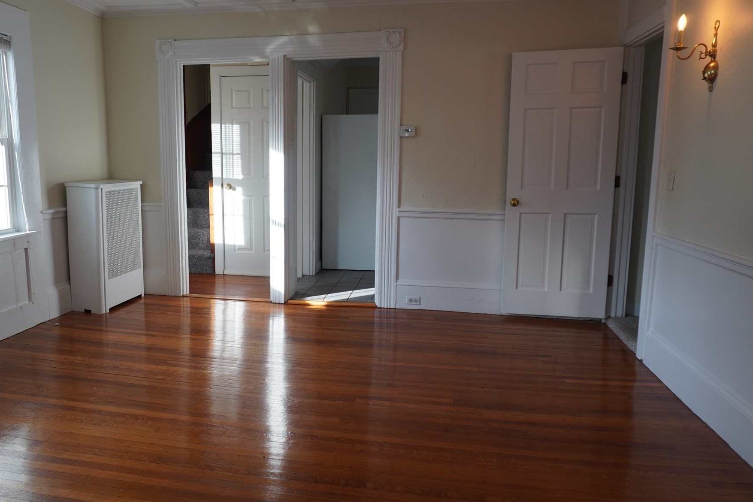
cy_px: 252
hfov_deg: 65.1
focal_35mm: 28
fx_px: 586
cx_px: 319
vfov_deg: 46.4
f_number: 4
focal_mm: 16
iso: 160
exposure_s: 1/60
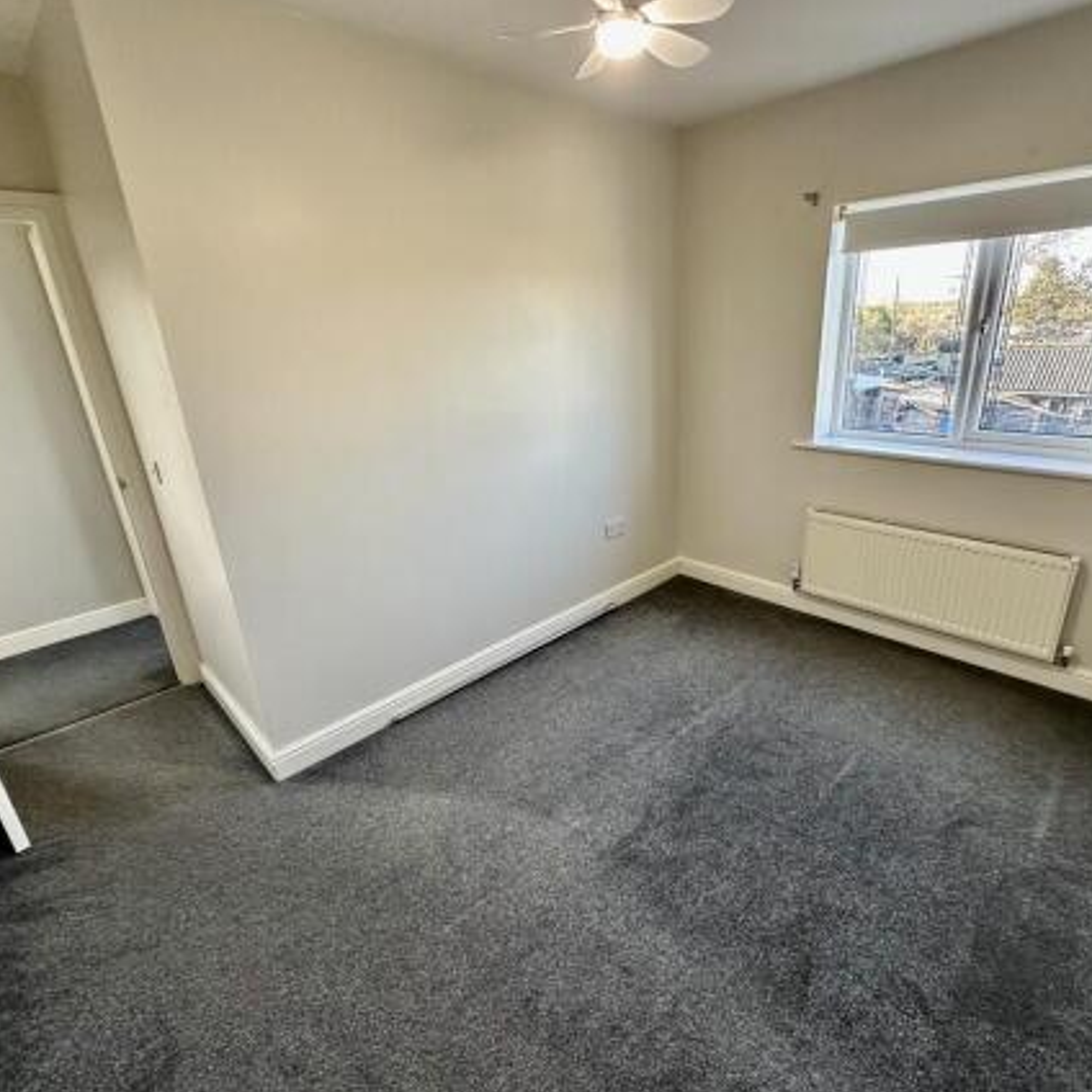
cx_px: 599
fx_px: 607
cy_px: 542
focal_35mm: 17
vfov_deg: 84.0
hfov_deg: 83.7
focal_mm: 2.22
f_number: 2.2
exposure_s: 1/100
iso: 160
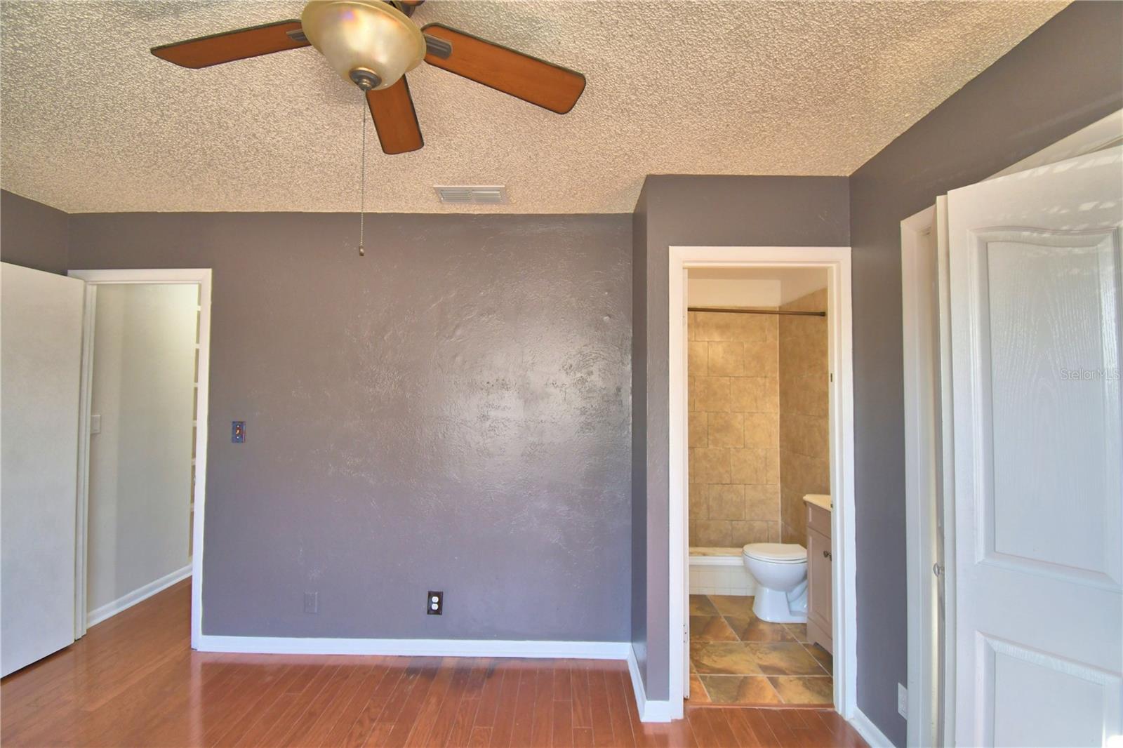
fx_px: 468
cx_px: 562
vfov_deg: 77.3
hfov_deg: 100.4
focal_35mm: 15
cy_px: 374
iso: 400
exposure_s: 1/80
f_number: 4.5
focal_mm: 10
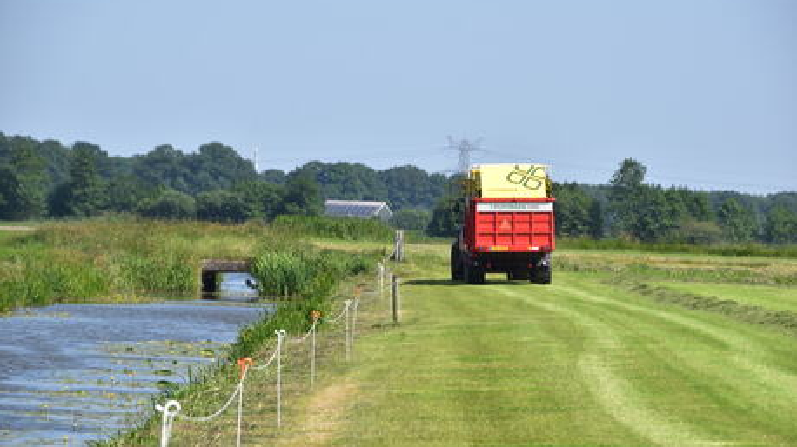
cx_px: 398
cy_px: 229
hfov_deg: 7.8
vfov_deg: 4.4
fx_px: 5841
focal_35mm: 277
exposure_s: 1/125
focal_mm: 175
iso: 100
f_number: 11
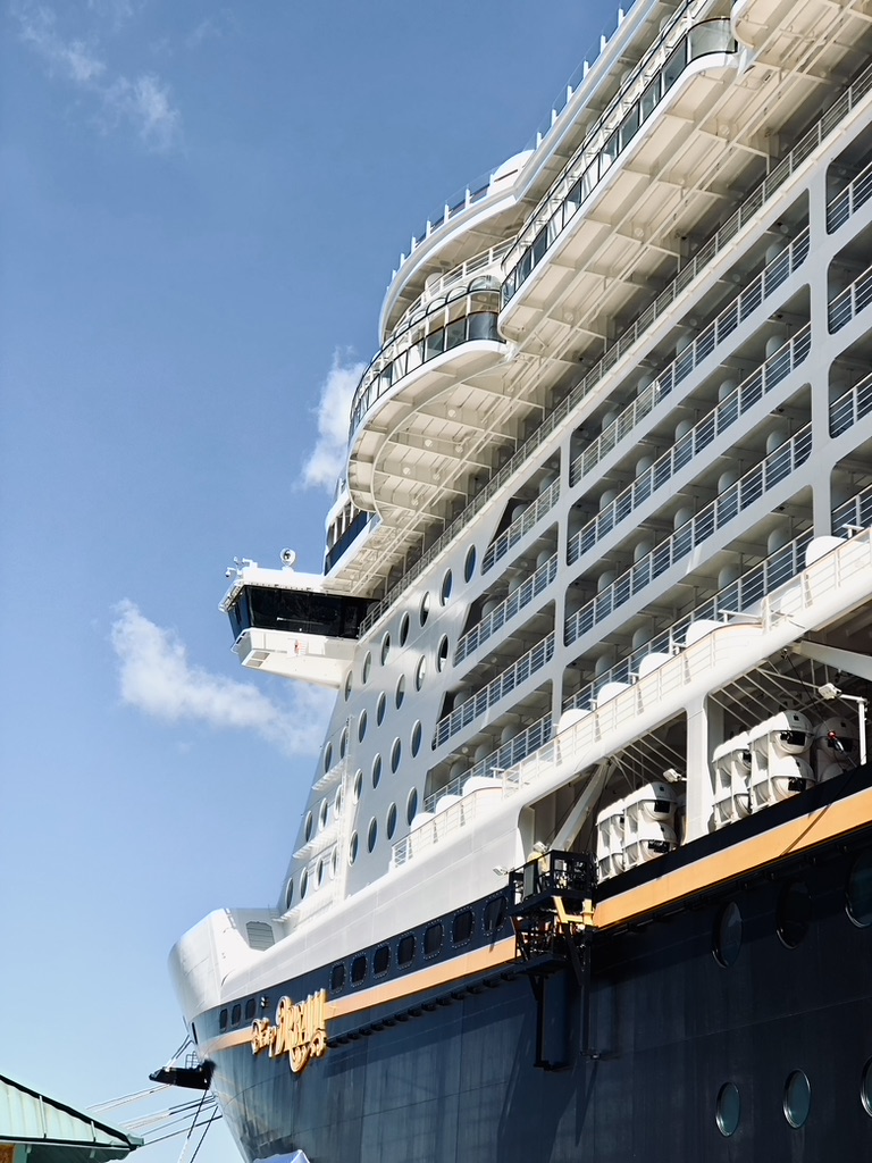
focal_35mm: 57
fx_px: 1914
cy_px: 582
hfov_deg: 25.7
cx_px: 436
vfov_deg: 33.8
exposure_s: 1/762
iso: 20
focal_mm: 6.6
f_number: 2.8
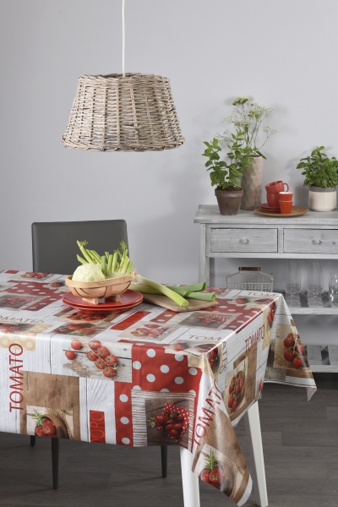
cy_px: 254
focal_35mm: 85
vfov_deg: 23.9
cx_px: 169
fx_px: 1197
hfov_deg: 16.1
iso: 100
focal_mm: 85
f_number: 11
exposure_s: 1/100
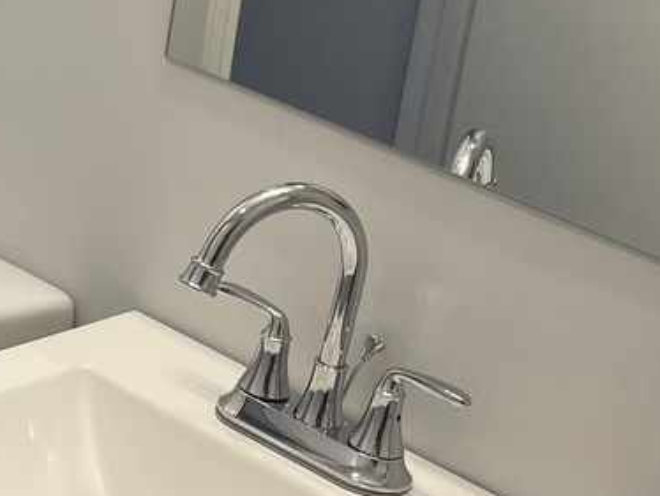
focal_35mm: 100
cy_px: 171
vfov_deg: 14.8
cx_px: 34
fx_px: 1908
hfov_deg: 19.2
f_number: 1.6
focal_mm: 4.2
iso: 32
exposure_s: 1/152
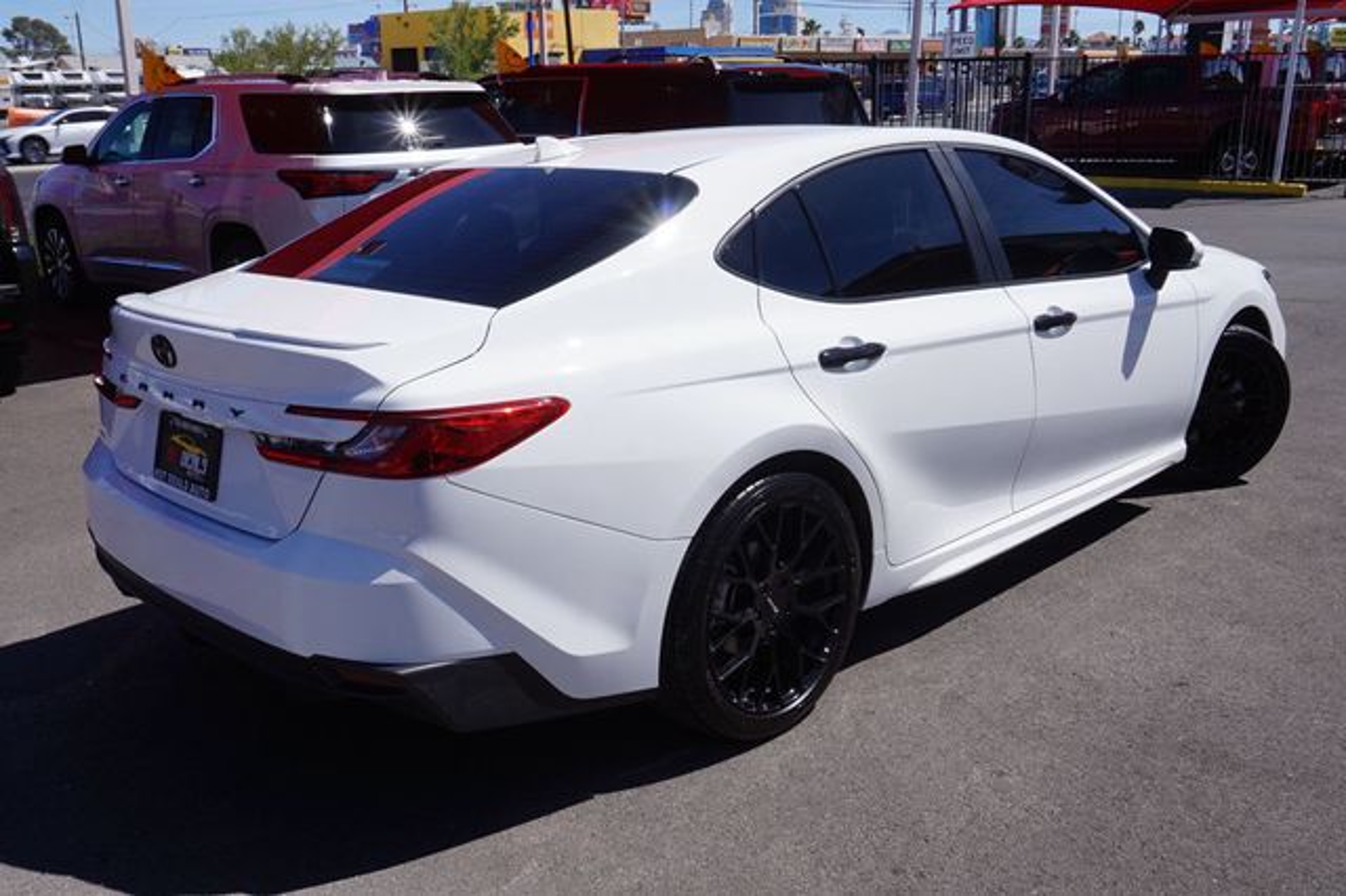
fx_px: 1233
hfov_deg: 57.2
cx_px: 673
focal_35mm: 33
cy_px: 448
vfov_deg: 39.9
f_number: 14
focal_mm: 22
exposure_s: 1/160
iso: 100
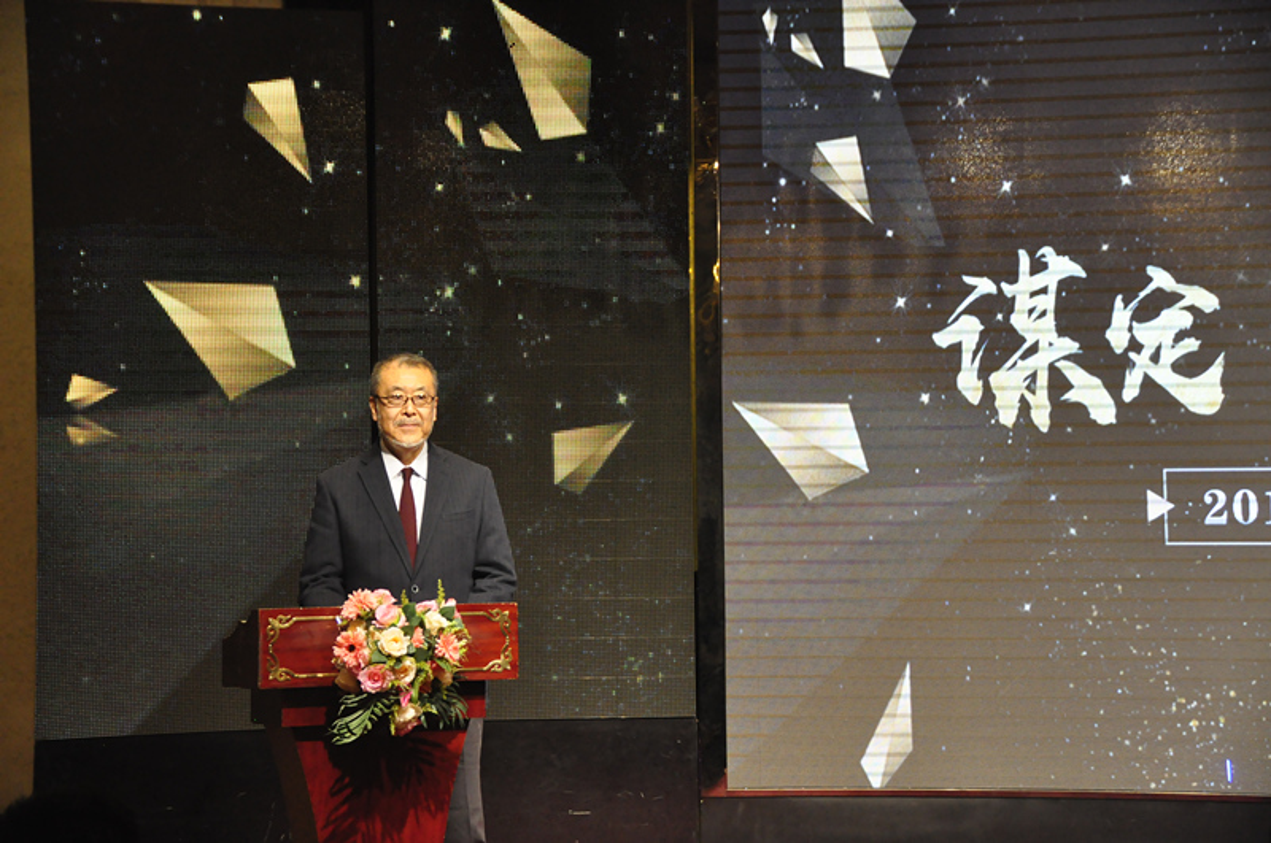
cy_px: 422
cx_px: 636
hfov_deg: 29.3
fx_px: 2433
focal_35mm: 69
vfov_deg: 19.7
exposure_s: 1/125
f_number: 6.3
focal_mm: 46
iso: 2000
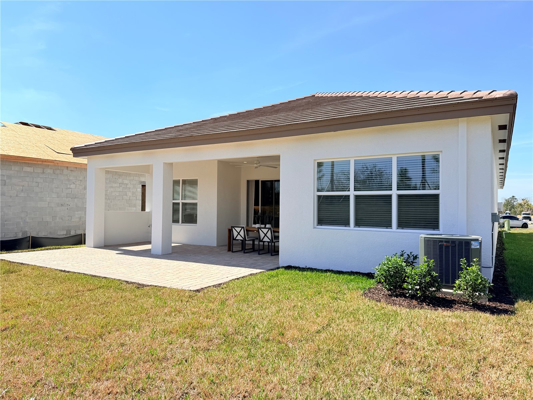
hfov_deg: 71.6
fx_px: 370
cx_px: 266
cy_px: 200
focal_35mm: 24
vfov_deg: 56.8
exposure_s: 1/5319
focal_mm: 6.76
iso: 80
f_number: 1.78
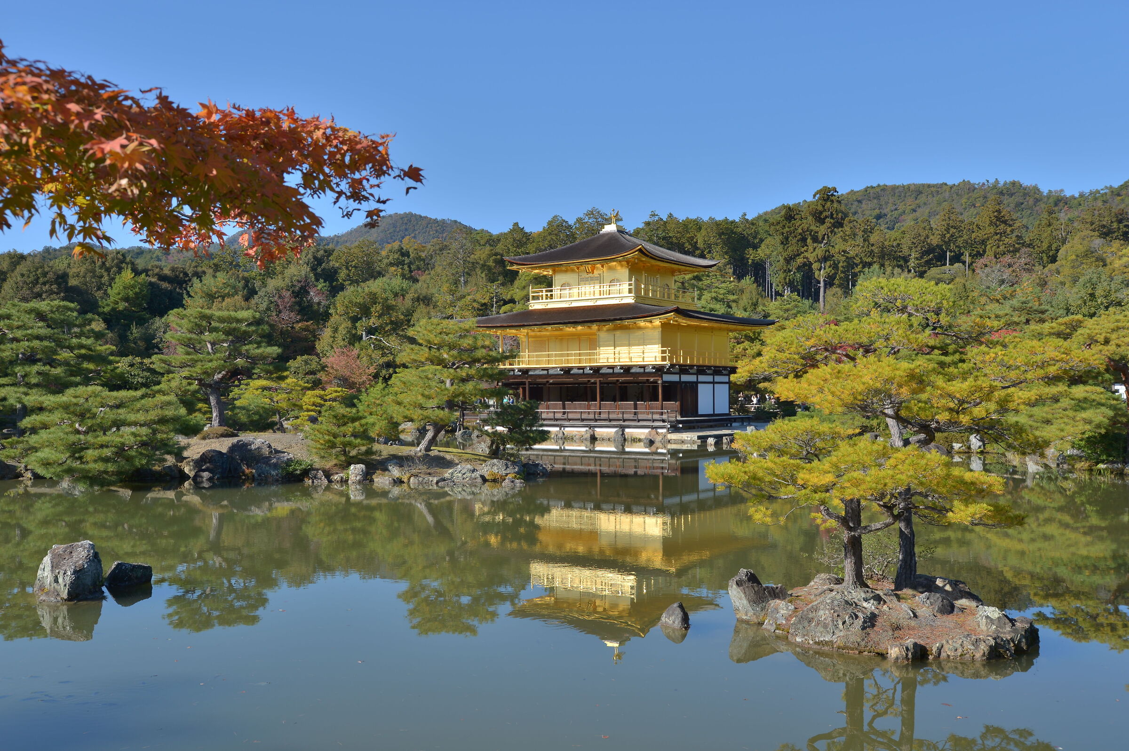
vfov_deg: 37.8
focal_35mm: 35
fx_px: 1097
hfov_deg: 54.5
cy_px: 376
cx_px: 564
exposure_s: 1/125
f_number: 9
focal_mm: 35
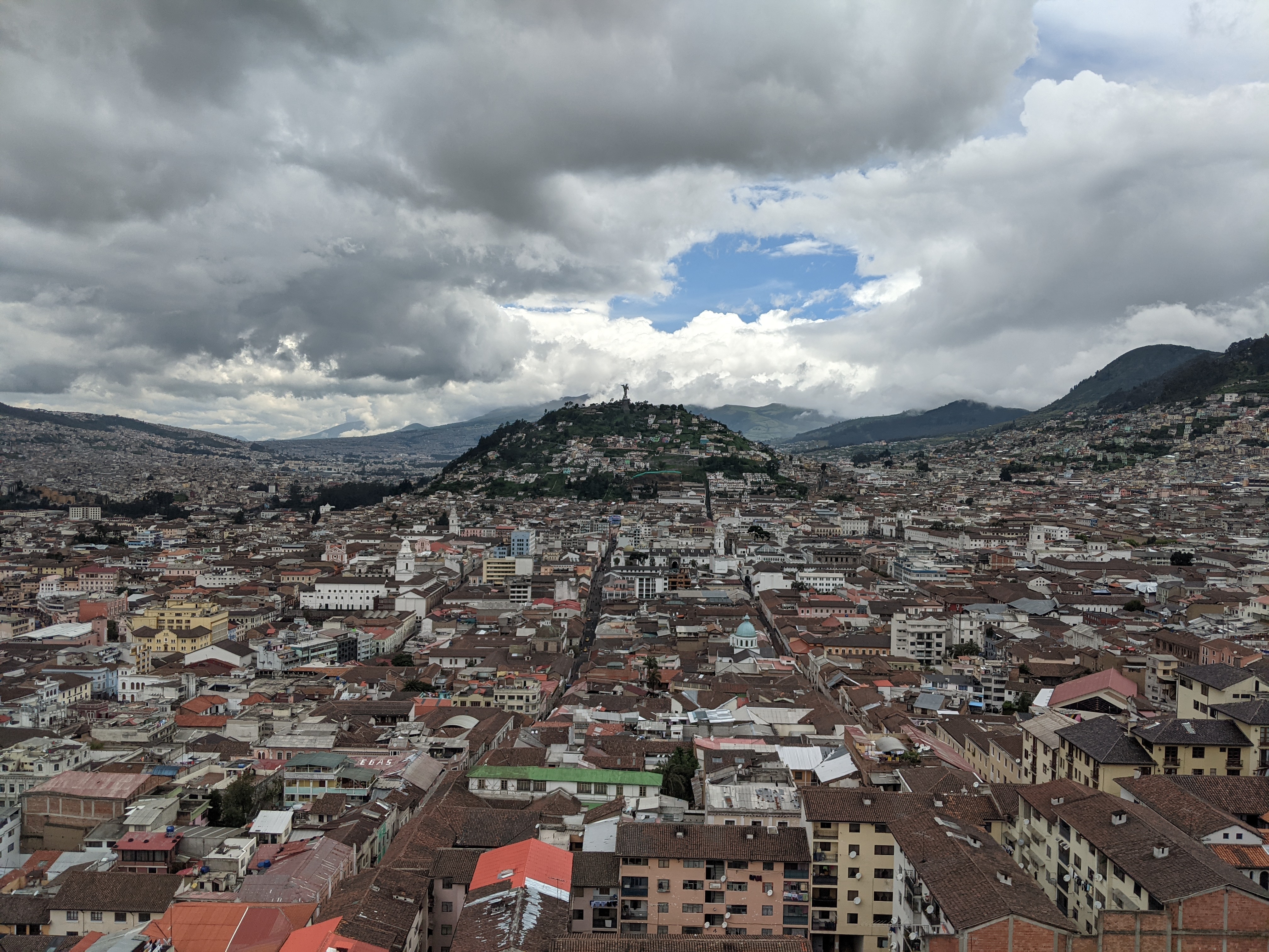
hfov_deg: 65.3
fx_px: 990
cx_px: 634
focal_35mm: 27
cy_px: 476
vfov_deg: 51.4
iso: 56
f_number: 1.8
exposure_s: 1/7812
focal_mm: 4.44
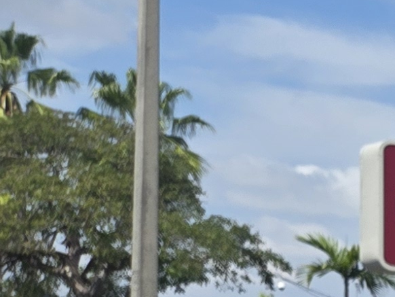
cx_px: 1314
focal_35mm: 158
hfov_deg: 9.1
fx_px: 1804
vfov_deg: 8.9
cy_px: 600
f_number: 1.8
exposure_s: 1/1894
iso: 25
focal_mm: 5.4
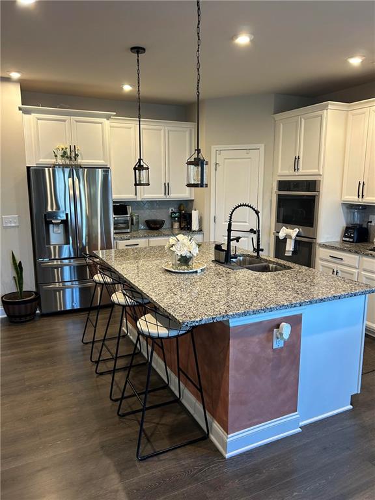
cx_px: 188
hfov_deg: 53.1
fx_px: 376
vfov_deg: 67.3
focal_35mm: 26
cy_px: 250
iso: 100
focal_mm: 5.7
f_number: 1.5
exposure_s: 1/60
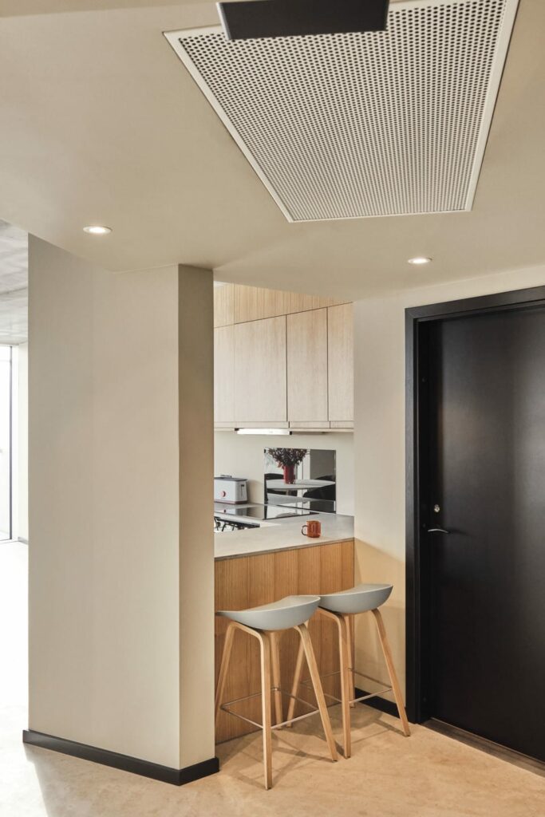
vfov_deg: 61.9
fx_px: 681
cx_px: 272
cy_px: 408
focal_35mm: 30
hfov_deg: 43.6
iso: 800
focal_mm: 20.1
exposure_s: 1/100
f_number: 5
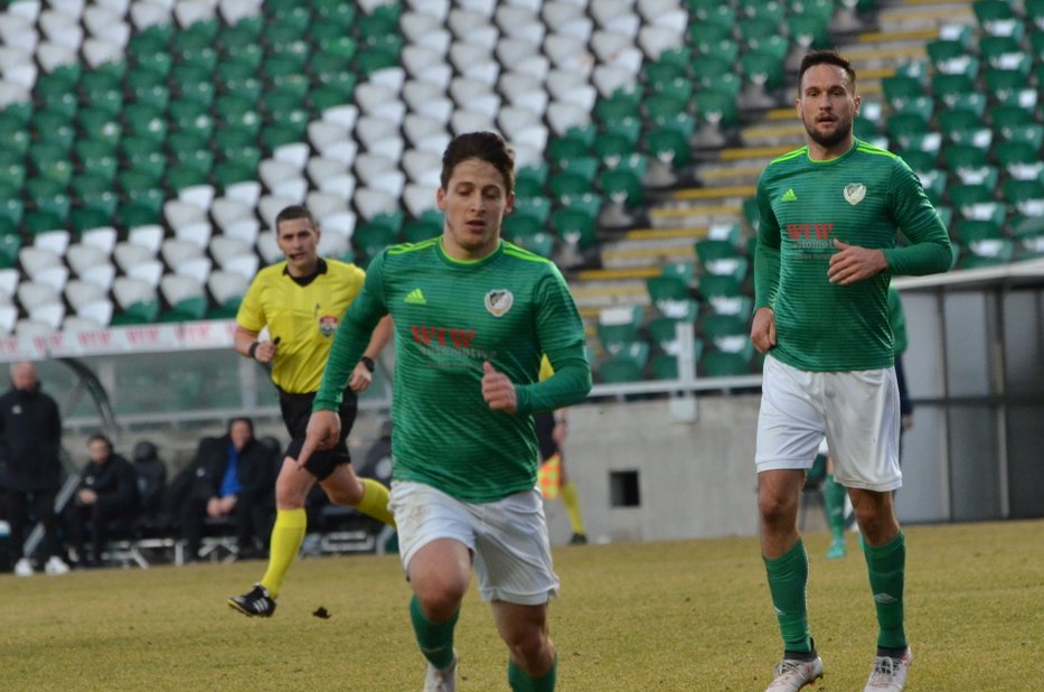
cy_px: 407
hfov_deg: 5.4
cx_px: 555
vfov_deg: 3.5
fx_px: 11171
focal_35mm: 386
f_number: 5.3
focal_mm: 200
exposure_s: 1/500
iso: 1250
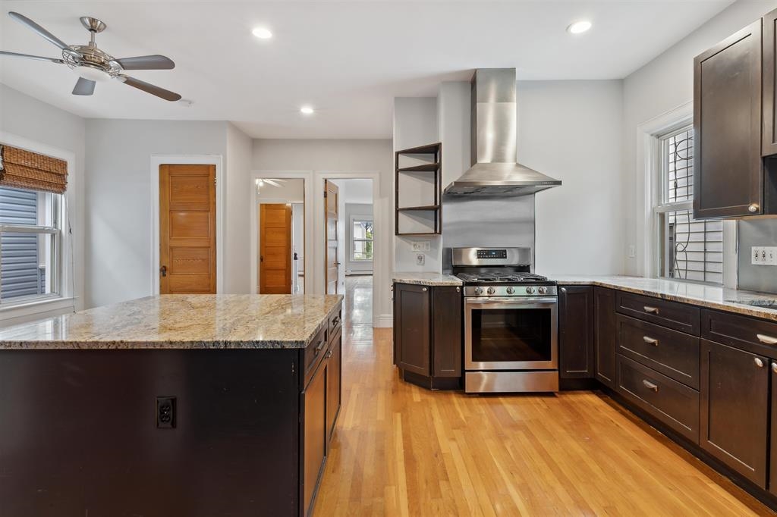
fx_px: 367
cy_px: 258
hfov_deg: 93.3
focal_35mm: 17
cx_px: 388
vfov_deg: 70.4
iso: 100
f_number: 11
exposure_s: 4
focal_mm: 17
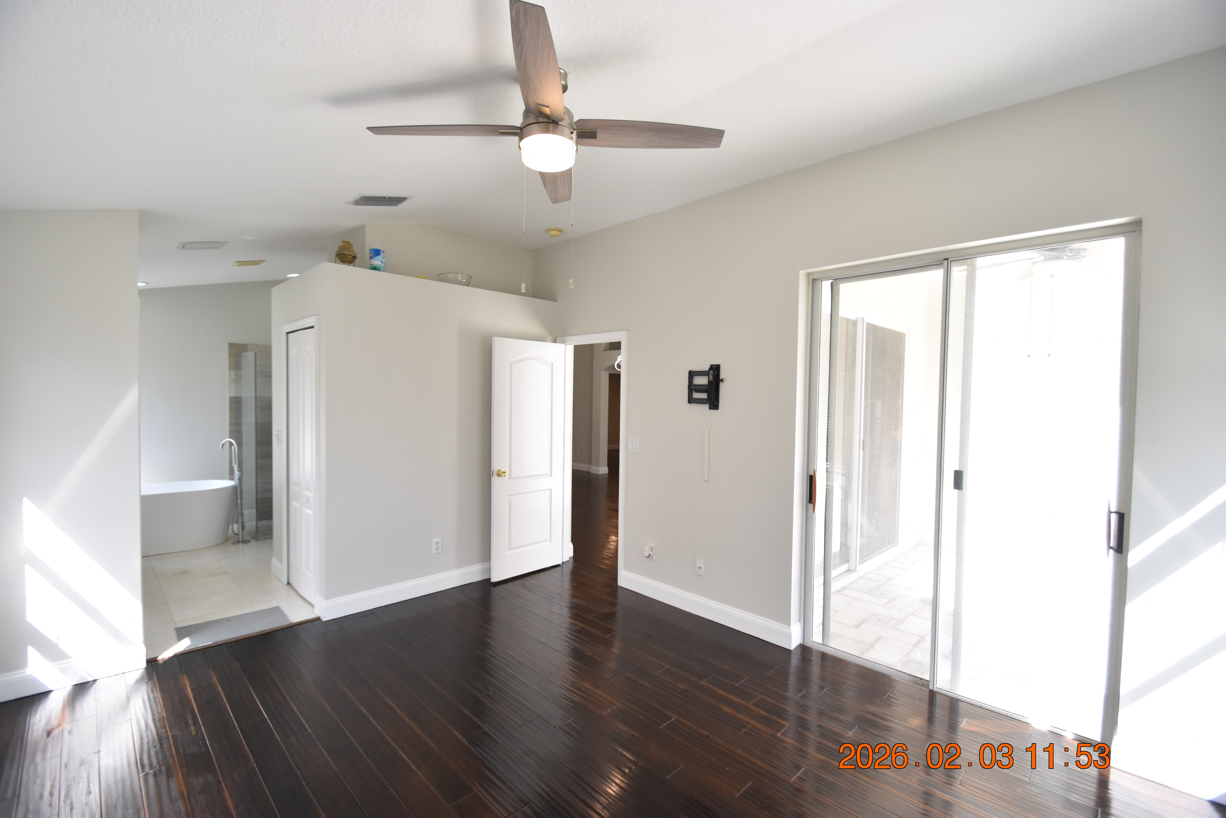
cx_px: 613
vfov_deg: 77.3
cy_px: 409
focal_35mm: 15
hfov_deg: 100.4
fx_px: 511
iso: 800
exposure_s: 1/350
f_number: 3.5
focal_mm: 10
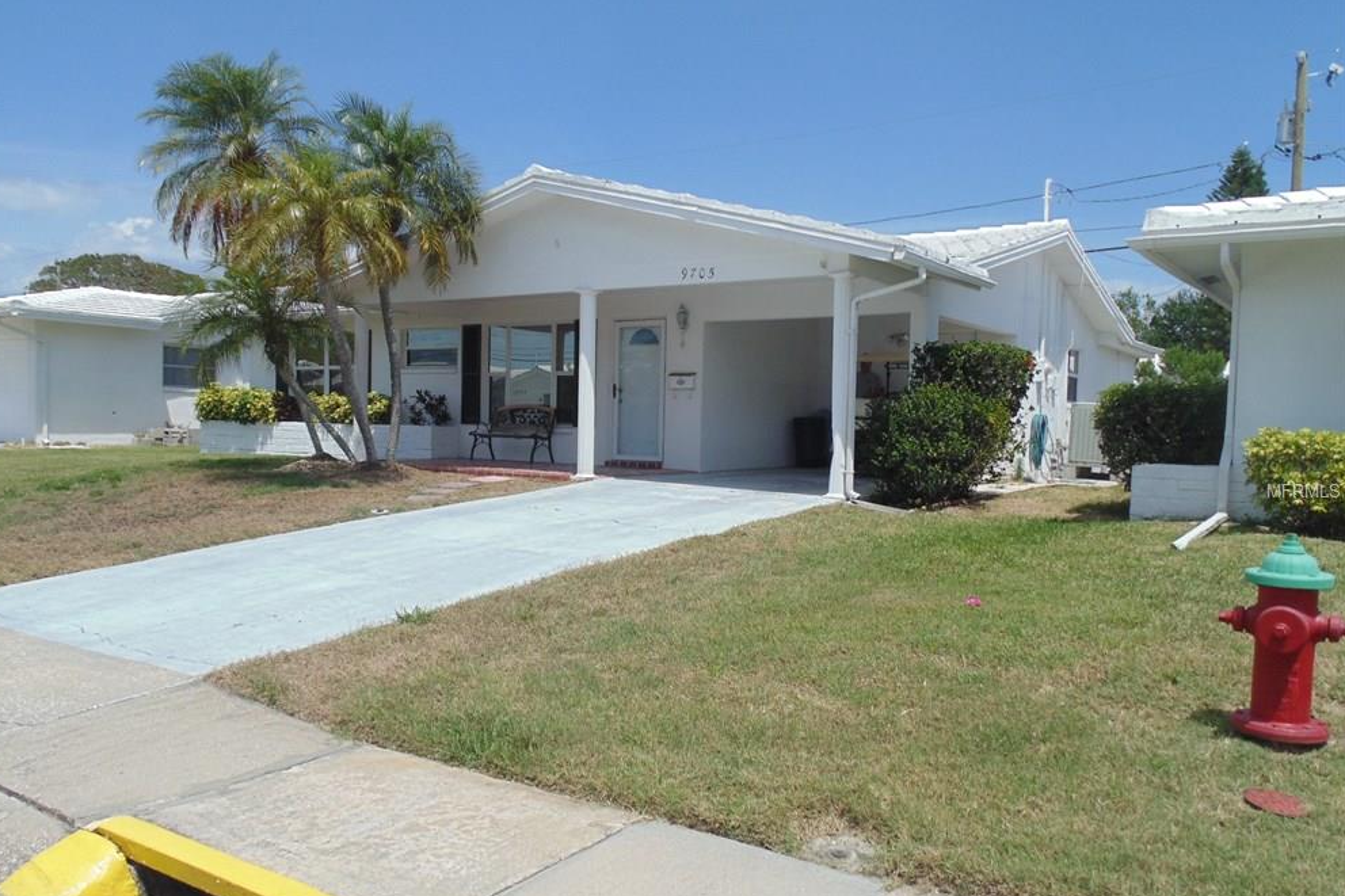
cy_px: 492
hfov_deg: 63.7
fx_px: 1083
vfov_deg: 44.9
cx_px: 655
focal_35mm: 29
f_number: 10
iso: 80
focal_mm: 4.8
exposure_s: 1/160
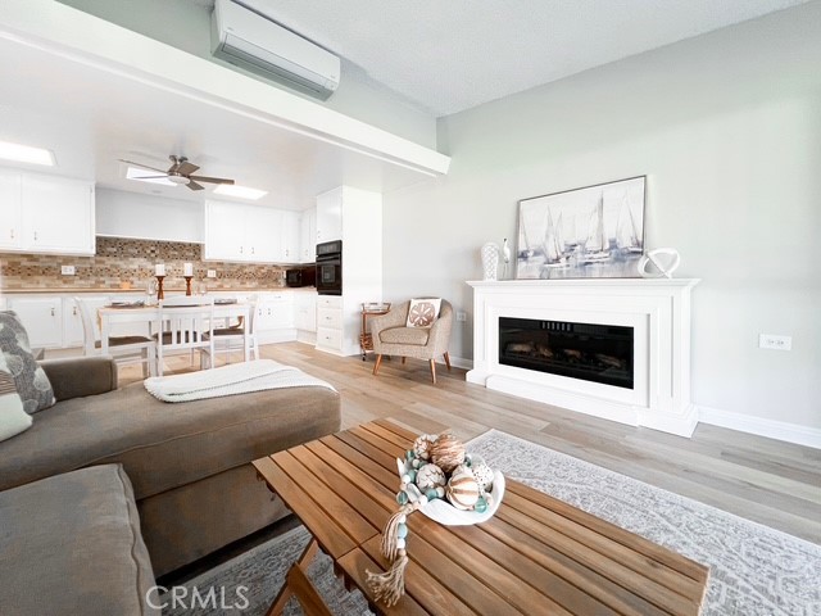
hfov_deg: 106.2
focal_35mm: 13
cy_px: 308
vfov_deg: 89.9
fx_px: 308
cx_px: 410
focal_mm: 1.57
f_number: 1.8
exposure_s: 1/60
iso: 160
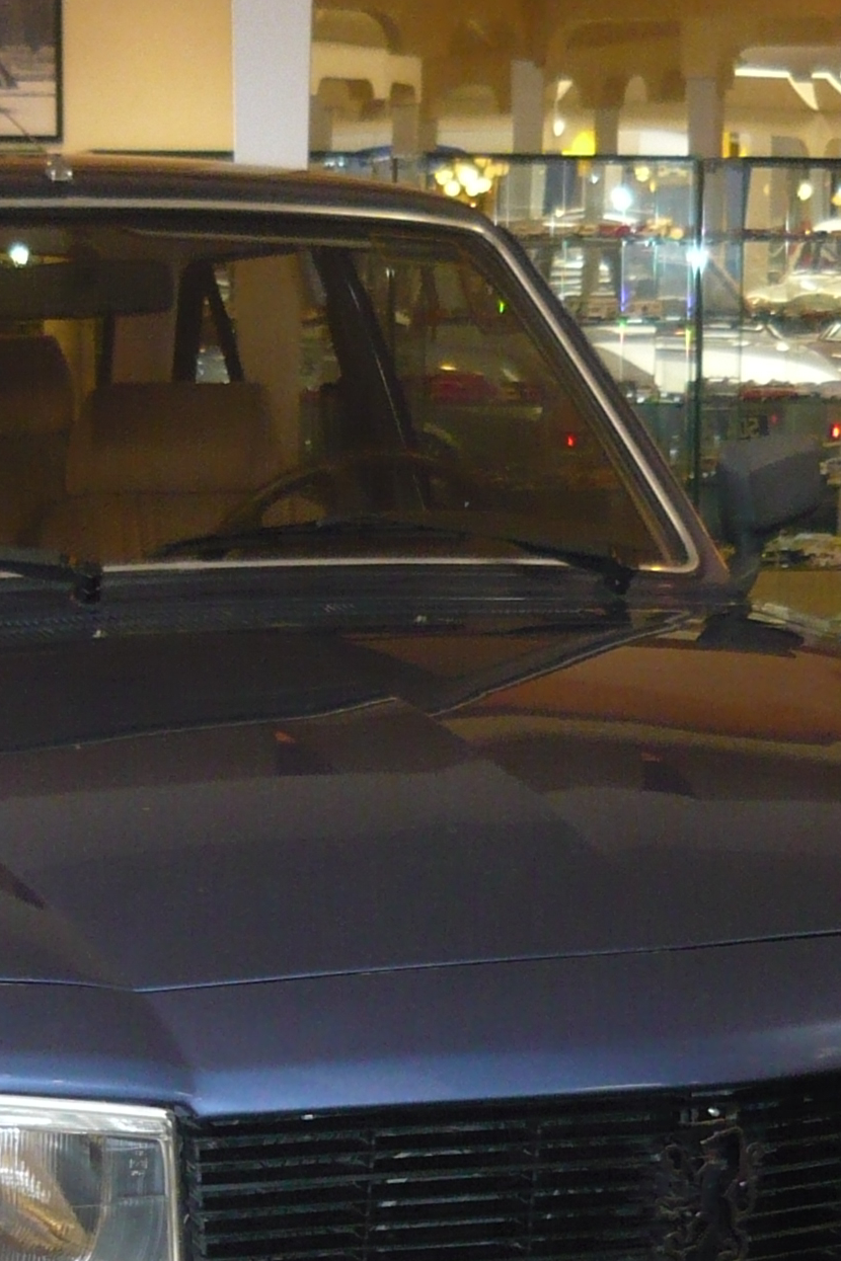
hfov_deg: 15.2
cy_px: 1020
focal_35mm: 90
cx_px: 320
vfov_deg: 22.3
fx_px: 3154
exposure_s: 1/30
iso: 250
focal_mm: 5.5
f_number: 2.8
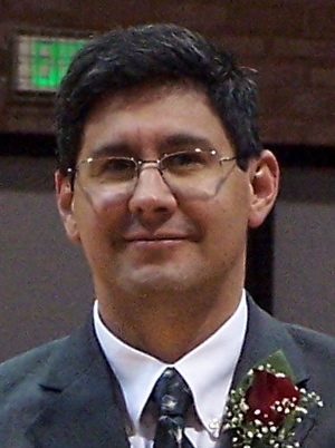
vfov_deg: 14.2
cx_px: 168
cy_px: 224
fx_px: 1799
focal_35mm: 139
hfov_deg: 10.6
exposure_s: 1/45
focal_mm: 23.1
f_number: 3.2
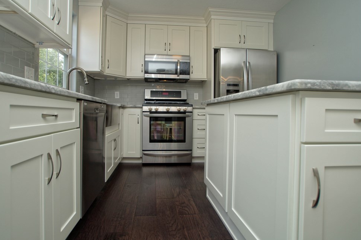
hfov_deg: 88.1
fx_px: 186
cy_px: 116
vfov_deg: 65.7
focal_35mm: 19
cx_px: 166
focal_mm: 11
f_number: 4.5
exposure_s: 1/100
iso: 100
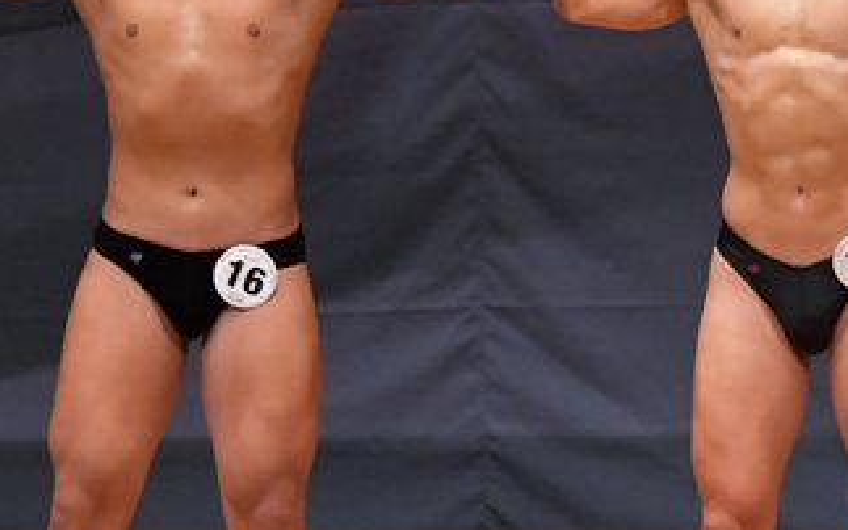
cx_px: 427
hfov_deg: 3.4
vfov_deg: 2.1
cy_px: 270
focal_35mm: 624
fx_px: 14424
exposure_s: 1/400
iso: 6400
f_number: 5.6
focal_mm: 170
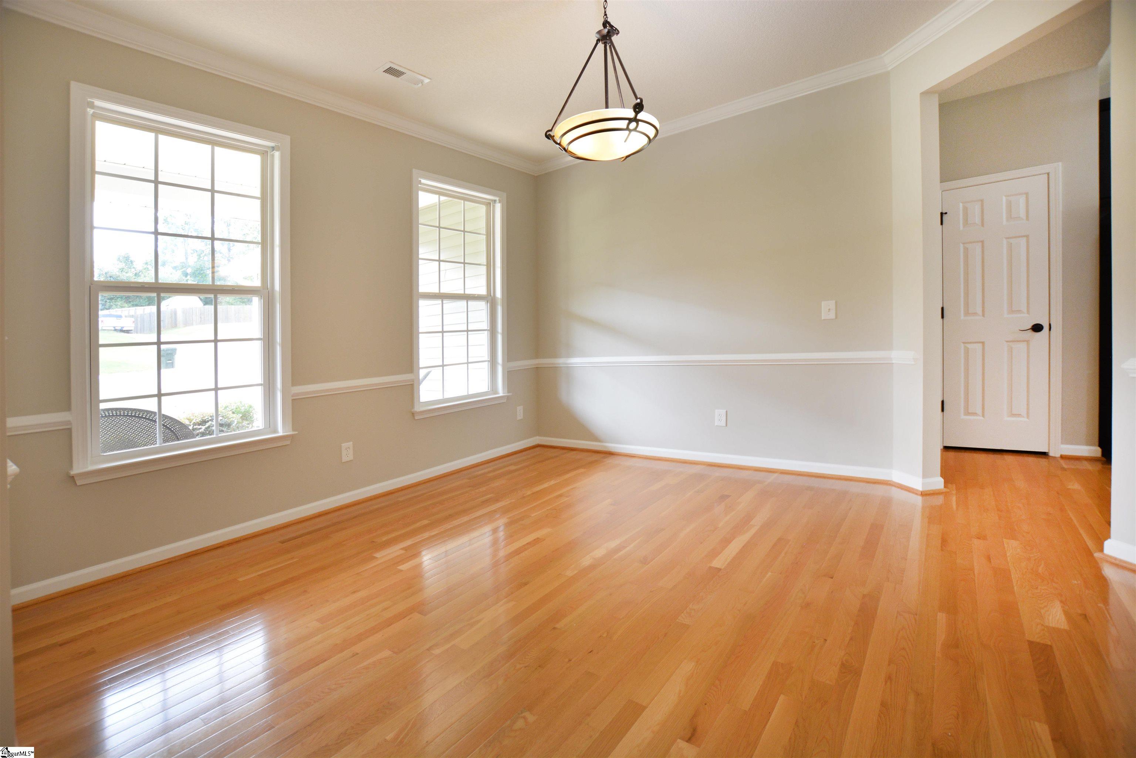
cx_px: 568
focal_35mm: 15
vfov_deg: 77.3
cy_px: 379
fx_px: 473
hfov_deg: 100.4
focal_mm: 10
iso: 400
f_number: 4
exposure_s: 1/60
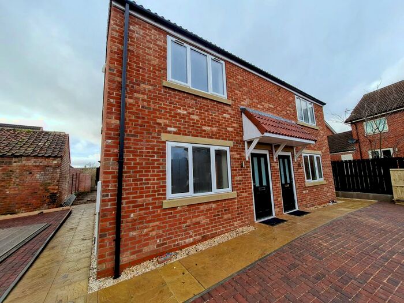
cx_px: 202
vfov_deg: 89.9
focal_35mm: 13
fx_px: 152
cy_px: 152
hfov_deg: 106.2
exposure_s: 1/315
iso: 50
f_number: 2.2
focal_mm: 1.74
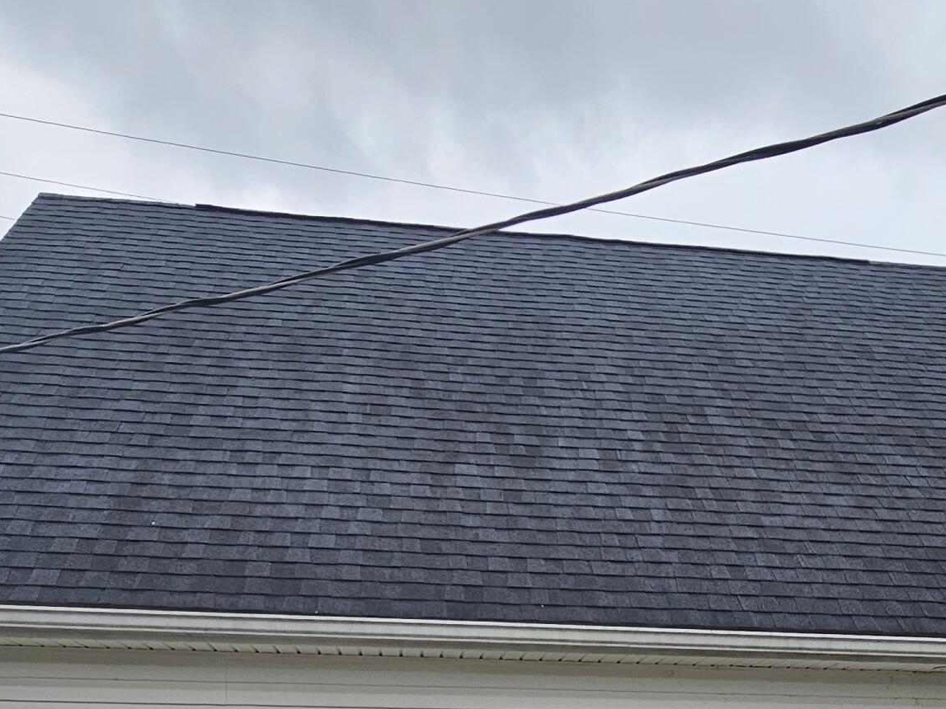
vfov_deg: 33.9
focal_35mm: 34
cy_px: 847
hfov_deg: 53.9
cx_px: 516
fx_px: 929
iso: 50
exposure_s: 1/1372
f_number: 2.2
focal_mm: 2.2
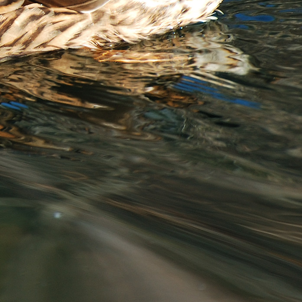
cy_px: -11
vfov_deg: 1.6
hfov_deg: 1.6
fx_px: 10848
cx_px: -98
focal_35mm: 1099
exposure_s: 1/200
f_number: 5.6
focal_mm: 250
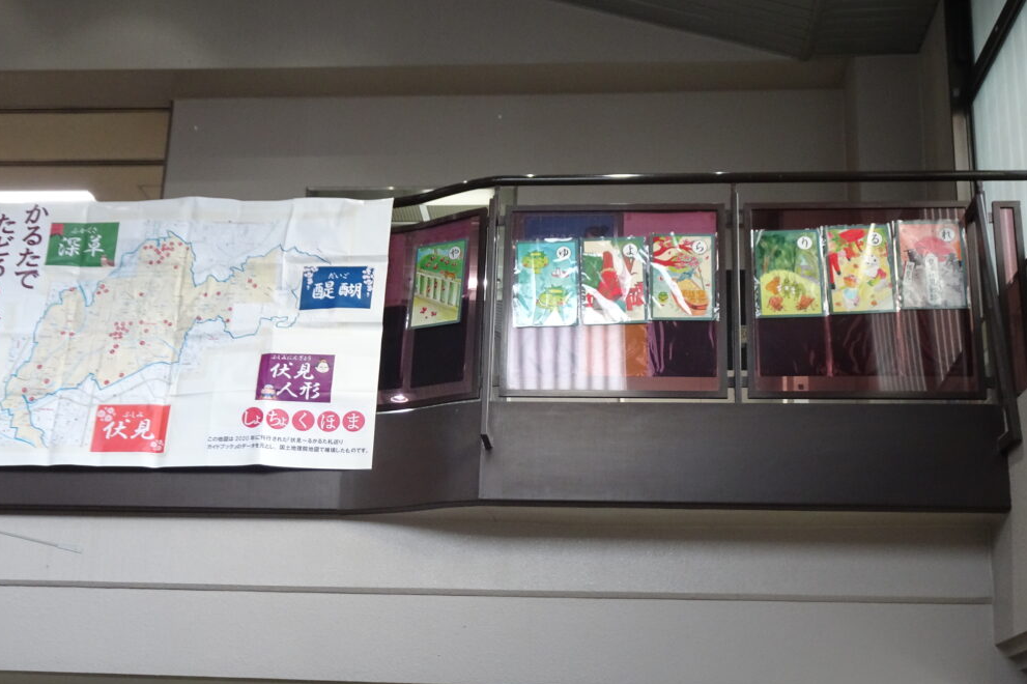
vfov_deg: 30.9
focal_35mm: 43
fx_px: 1226
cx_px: 469
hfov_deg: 45.4
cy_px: 464
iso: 200
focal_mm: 5.43
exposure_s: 1/40
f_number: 4
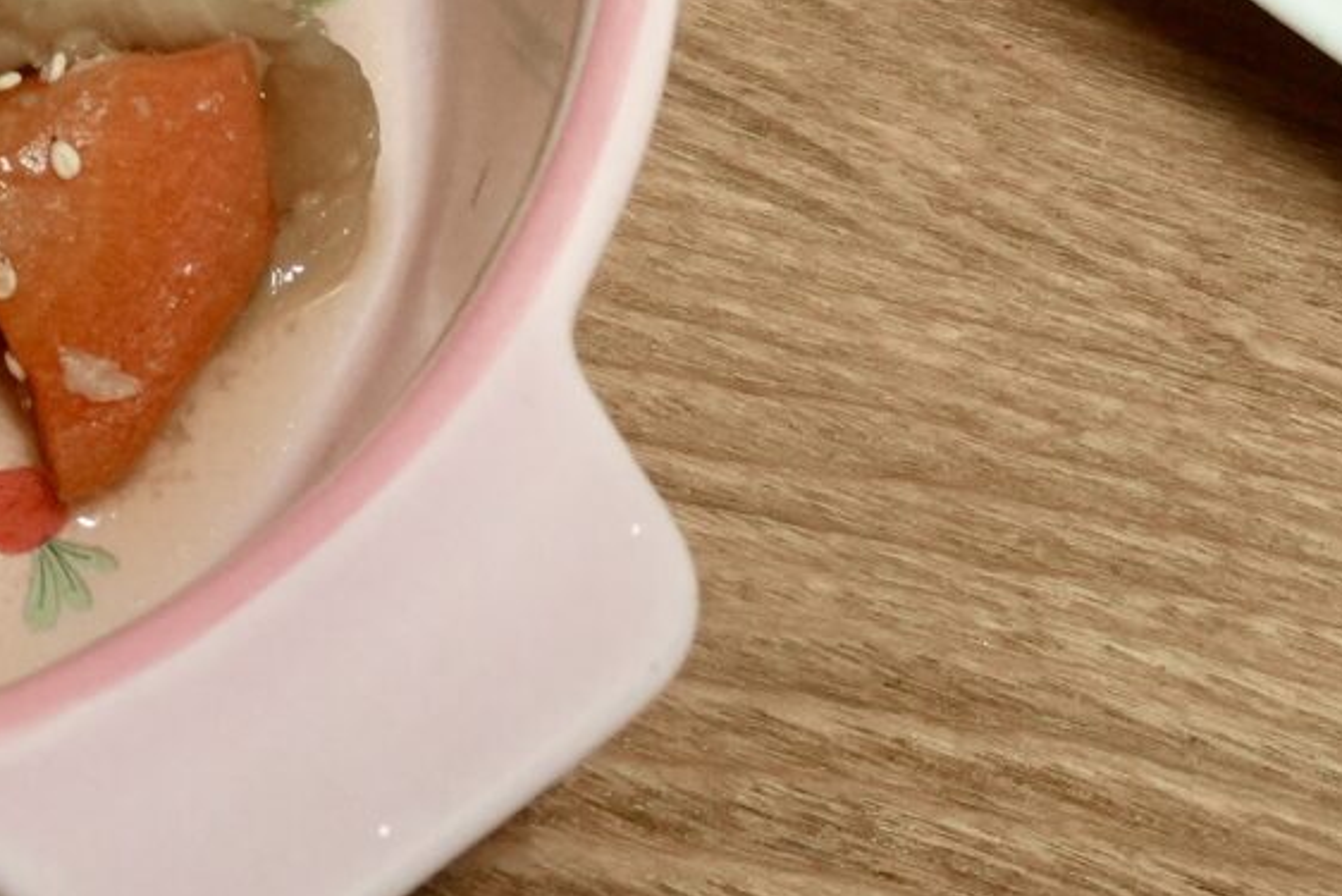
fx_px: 6115
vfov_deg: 7.9
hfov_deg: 12.2
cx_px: -401
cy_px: -1031
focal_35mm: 164
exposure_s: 1/50
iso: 1250
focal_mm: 24
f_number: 6.3
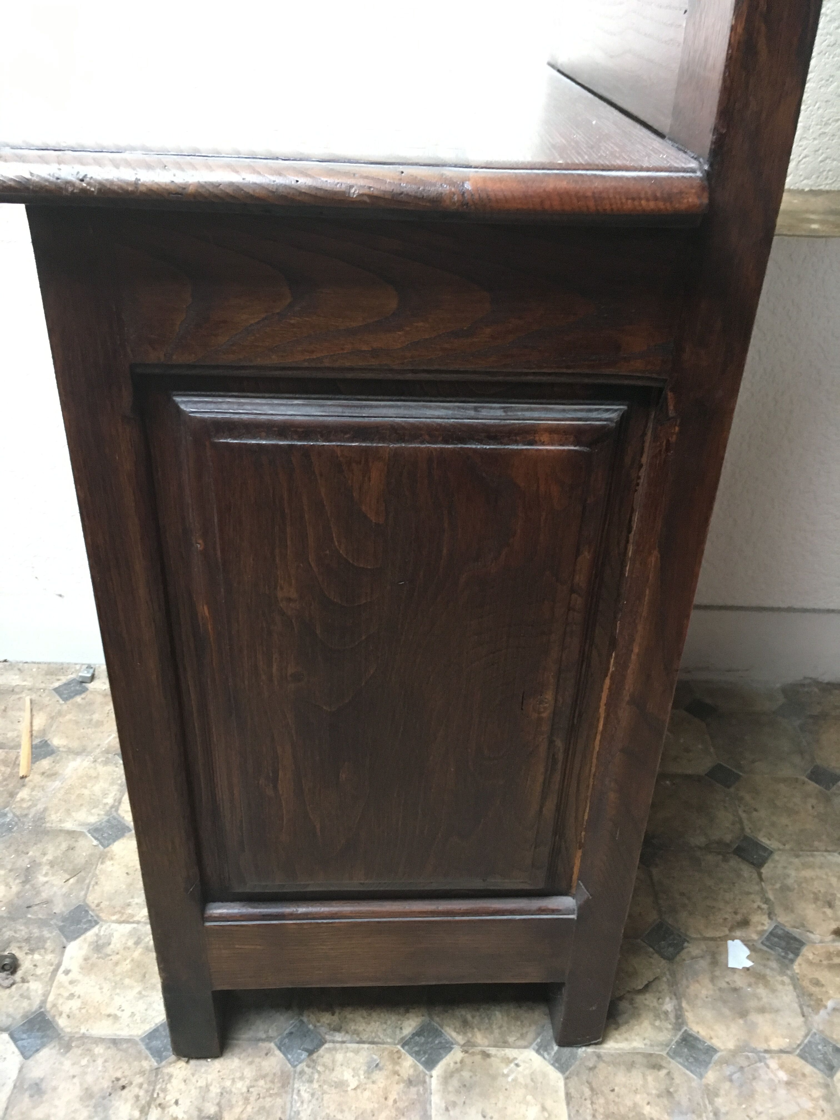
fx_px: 938
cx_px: 420
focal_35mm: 29
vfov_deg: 61.7
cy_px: 560
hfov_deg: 48.2
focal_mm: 4.15
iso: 200
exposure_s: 1/20
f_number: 2.2
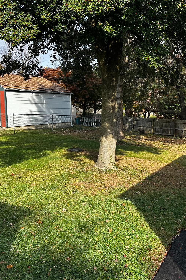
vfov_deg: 55.8
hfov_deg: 38.4
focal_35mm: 34
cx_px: 126
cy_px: 140
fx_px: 264
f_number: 1.78
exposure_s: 1/1473
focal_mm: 6.86
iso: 80
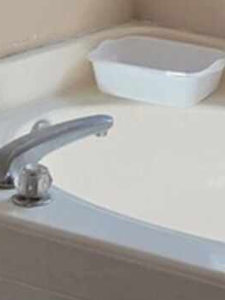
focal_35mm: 111
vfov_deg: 17.5
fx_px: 961
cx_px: 443
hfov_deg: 12.0
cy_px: 31
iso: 125
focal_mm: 6.3
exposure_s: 1/120
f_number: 1.7
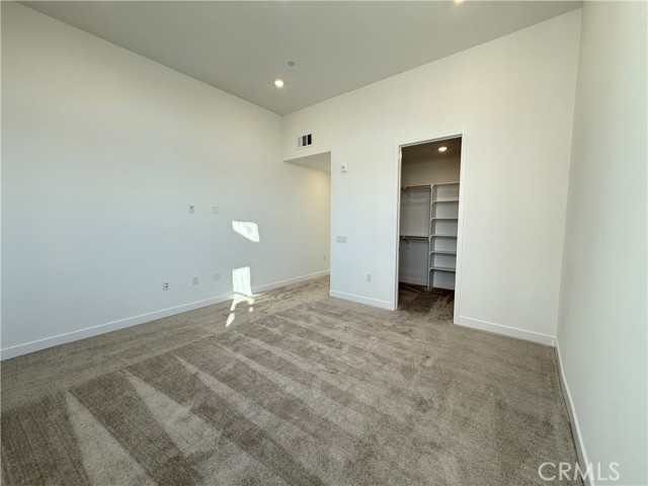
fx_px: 262
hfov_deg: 102.1
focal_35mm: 14
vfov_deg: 85.7
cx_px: 324
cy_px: 243
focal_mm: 2.22
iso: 64
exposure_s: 1/120
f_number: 2.2
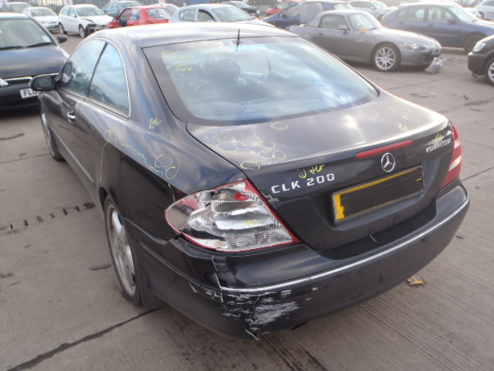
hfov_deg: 63.4
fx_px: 400
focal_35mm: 28
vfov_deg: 49.7
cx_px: 247
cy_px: 186
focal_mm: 5
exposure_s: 1/80
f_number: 3.5
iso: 80
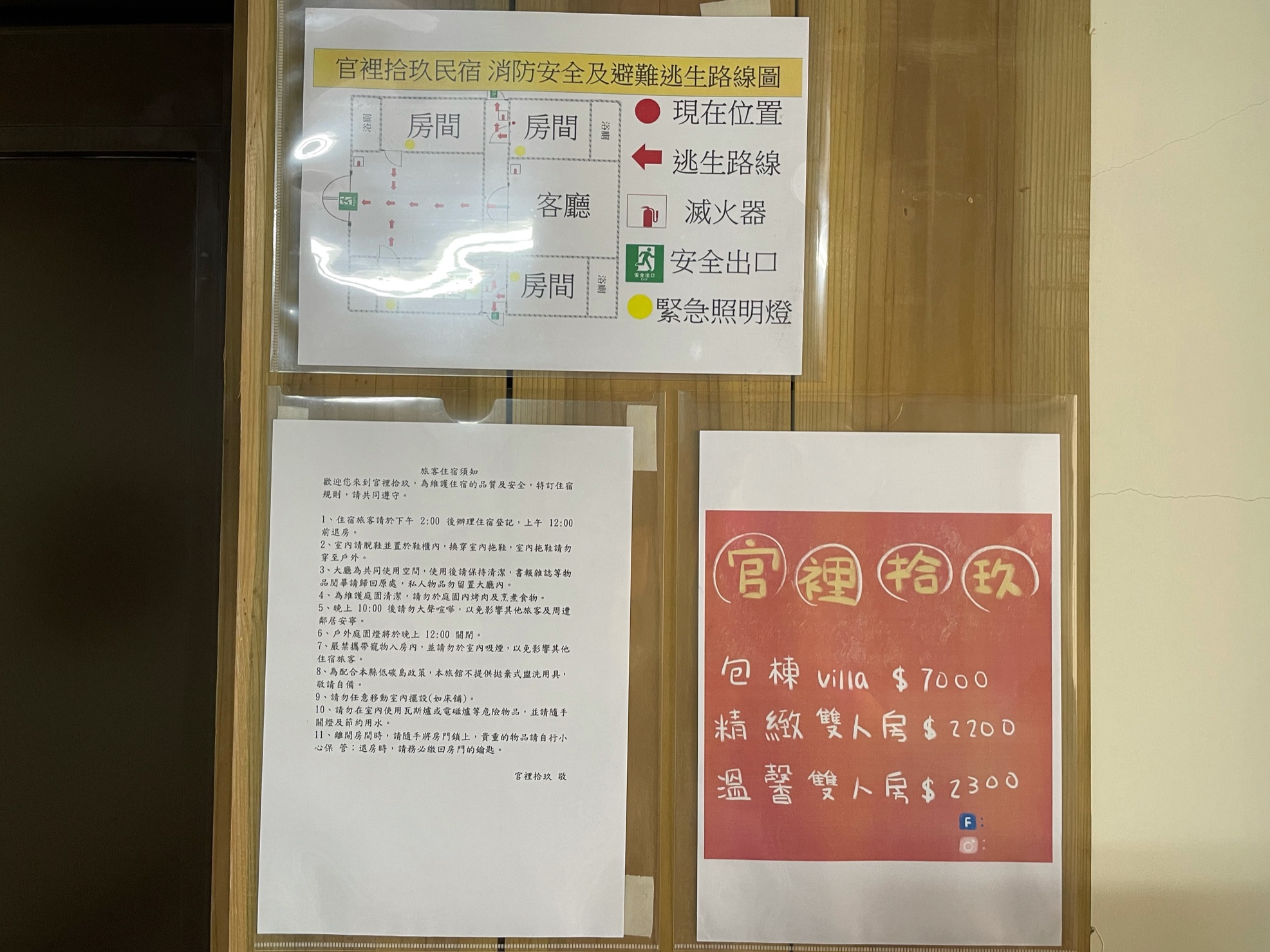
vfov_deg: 51.3
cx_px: 614
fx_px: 990
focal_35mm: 27
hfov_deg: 65.3
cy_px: 465
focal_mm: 4.2
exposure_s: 1/60
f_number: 1.6
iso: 160
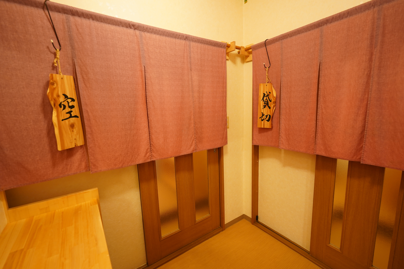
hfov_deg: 97.1
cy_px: 134
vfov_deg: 74.1
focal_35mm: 16
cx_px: 202
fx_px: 178
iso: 1250
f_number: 2.8
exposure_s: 1/30
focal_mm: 15.9
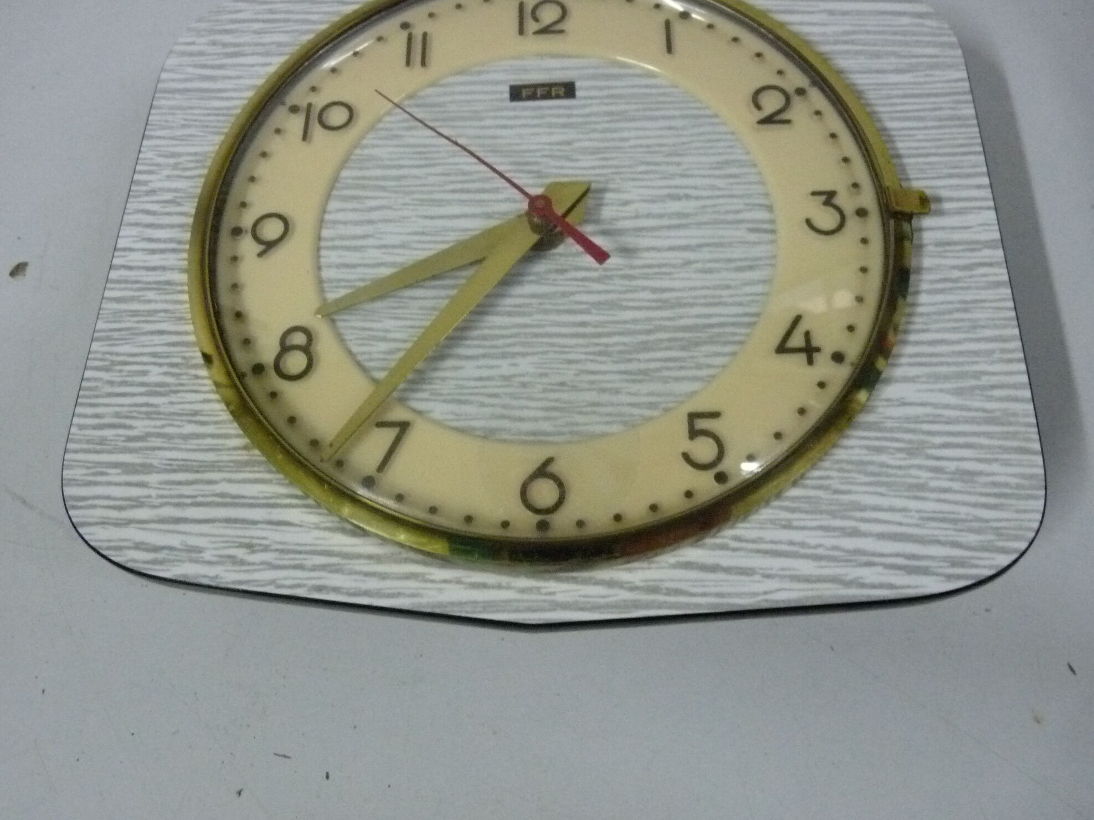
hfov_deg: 63.4
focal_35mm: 28
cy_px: 412
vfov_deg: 49.7
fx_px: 885
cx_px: 536
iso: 800
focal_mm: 4.8
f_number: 2.8
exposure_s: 1/40
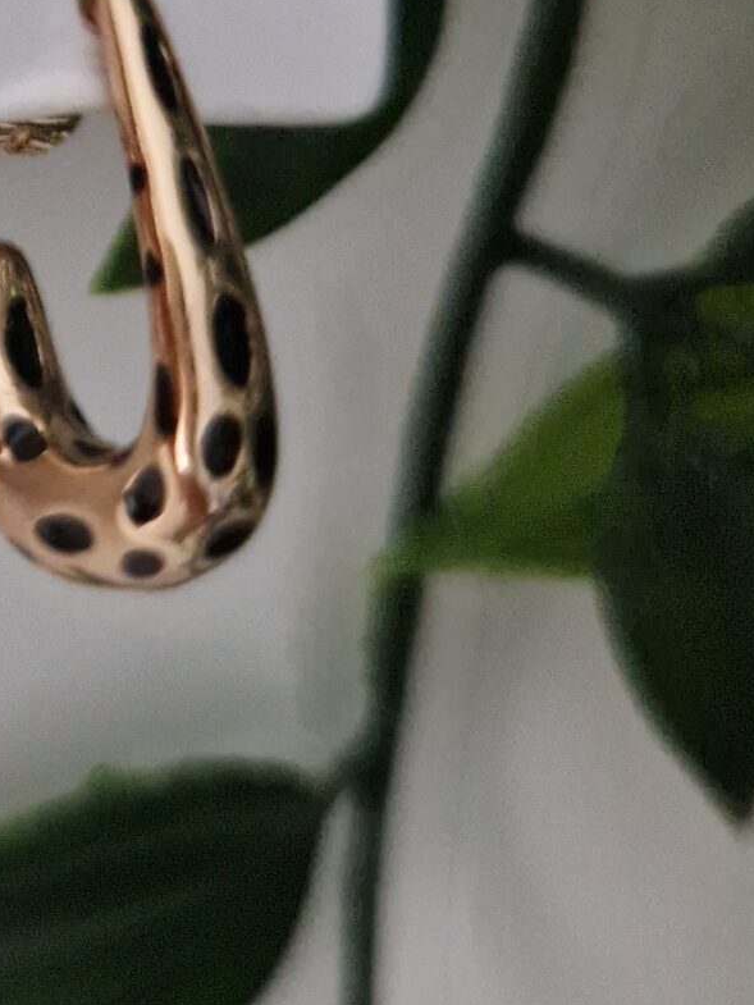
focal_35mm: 75
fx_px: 2178
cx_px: -257
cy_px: 86
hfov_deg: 18.2
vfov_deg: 25.1
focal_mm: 5.4
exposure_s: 1/33
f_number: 1.8
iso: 640
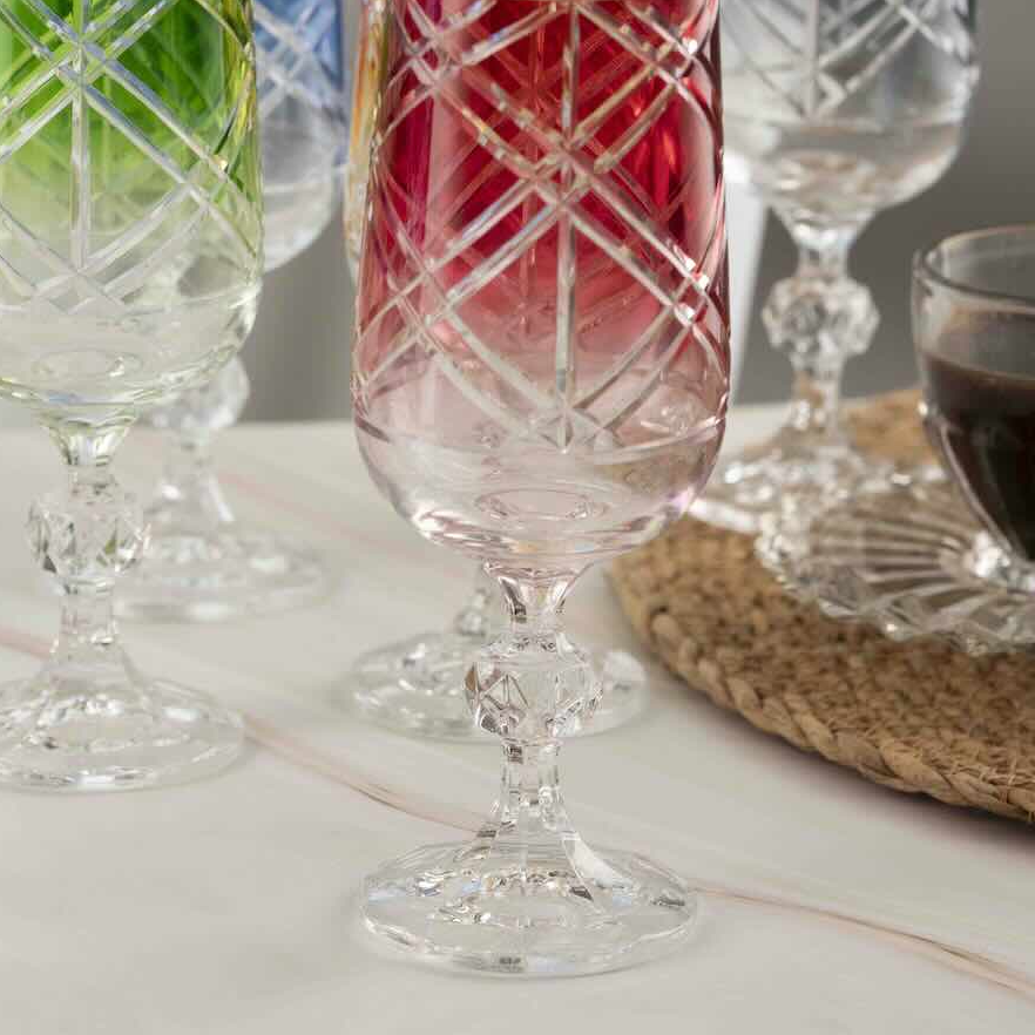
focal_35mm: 130
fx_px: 4398
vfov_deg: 13.4
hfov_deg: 13.4
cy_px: 293
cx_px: 505
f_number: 10
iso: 1000
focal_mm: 90
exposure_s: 1/160
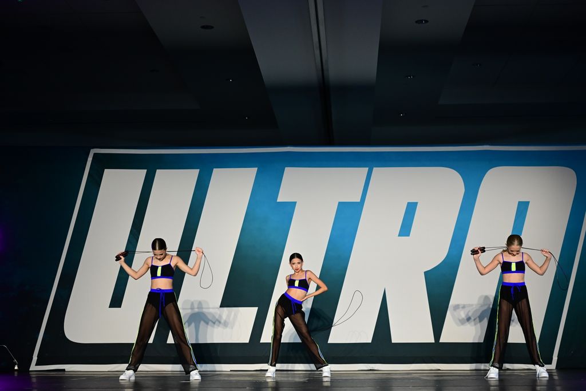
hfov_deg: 33.9
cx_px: 293
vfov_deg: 23.0
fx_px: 960
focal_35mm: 59
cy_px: 196
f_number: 3.5
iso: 2500
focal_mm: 59
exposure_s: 1/800
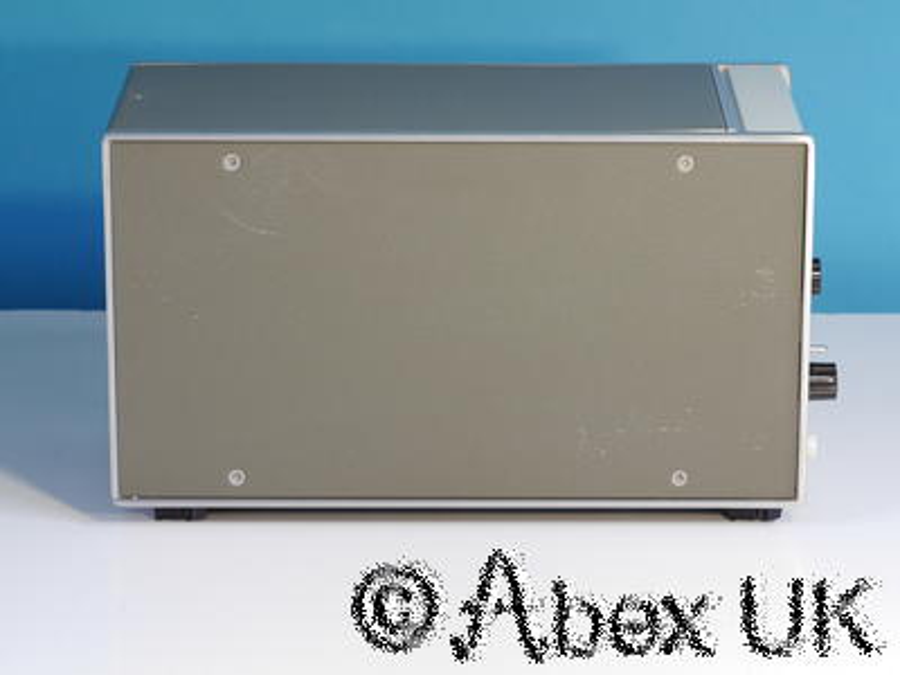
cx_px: 450
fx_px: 3796
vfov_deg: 10.2
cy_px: 338
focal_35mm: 146
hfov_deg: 13.5
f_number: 8
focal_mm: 73
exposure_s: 1/2.5
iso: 200
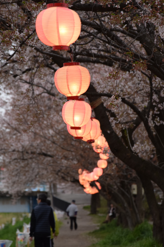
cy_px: 97
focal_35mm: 209
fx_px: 1425
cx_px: 82
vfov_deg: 9.9
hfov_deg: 6.6
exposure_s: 1/160
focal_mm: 105
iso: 800
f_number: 5.6
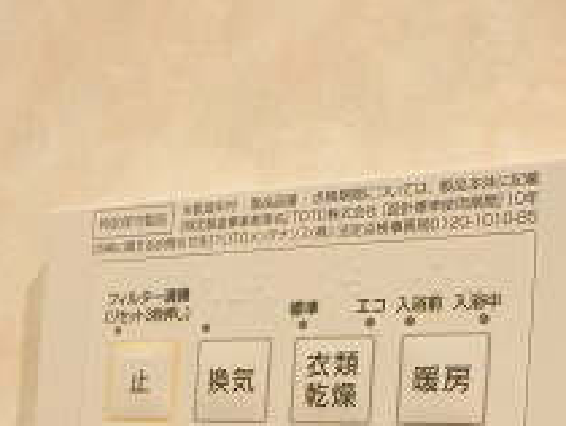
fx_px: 982
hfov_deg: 32.1
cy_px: 518
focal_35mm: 60
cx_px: 307
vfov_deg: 22.5
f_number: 3.5
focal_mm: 3.7
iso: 800
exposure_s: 1/50
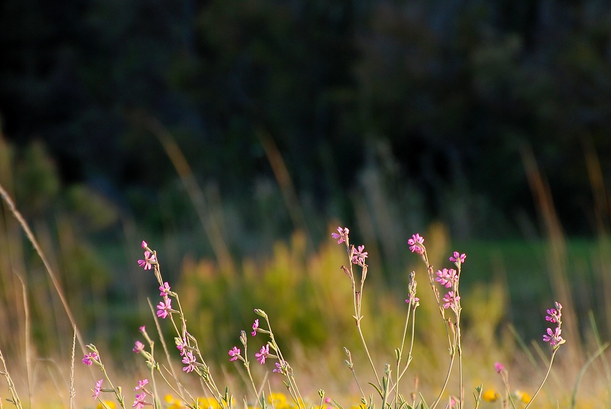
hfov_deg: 6.9
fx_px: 5045
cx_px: 249
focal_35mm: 297
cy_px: 309
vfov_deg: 4.6
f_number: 7.1
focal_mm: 112
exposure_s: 1/60
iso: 100
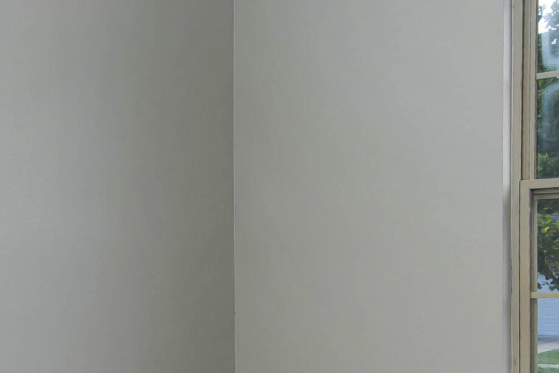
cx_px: 87
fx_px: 978
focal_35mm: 63
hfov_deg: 30.8
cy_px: 283
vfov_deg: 21.4
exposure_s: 1/200
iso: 100
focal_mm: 16
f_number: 6.3
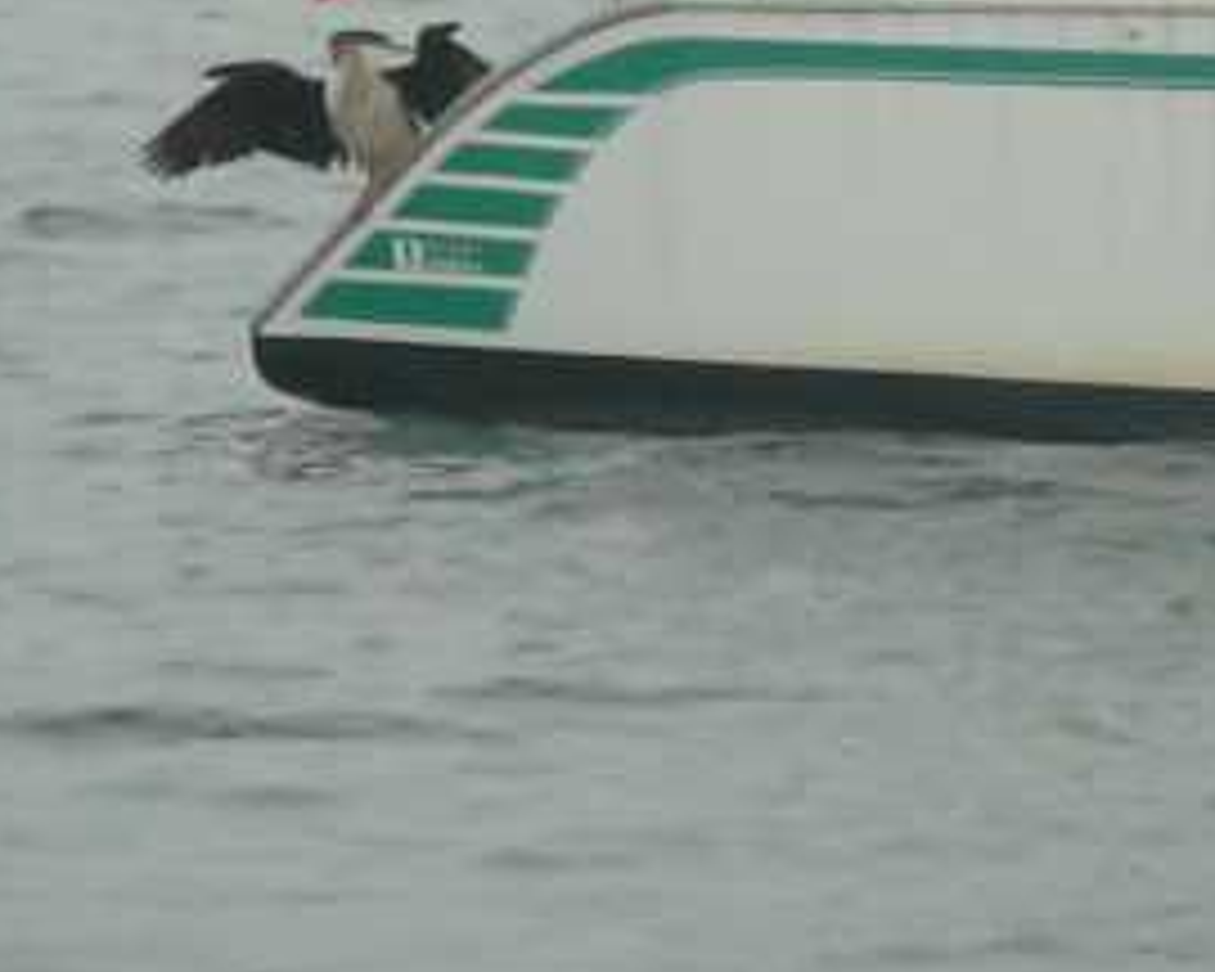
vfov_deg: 2.4
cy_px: -18
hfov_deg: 3.0
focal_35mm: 647
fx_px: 23266
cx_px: 806
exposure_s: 1/80
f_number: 11
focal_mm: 46
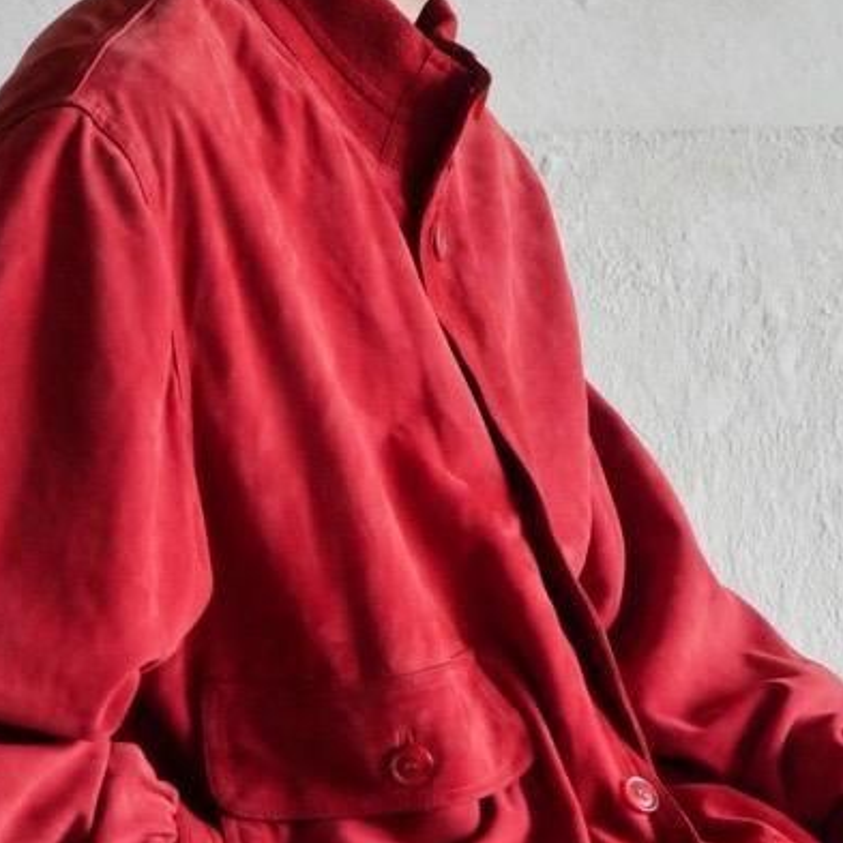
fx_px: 5924
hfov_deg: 8.1
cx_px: 330
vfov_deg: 8.1
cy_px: 662
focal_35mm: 215
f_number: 4
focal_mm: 56
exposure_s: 1/80
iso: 3200
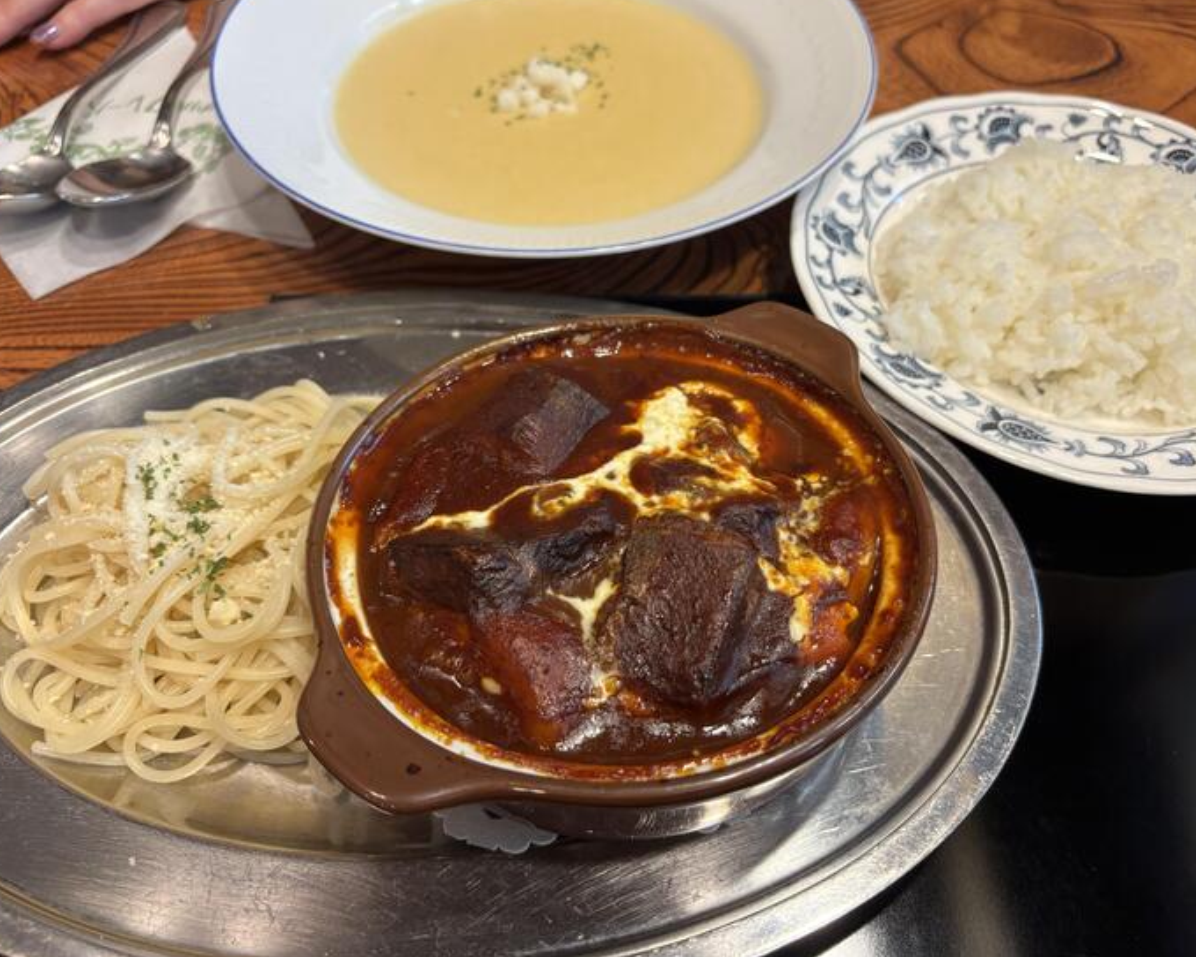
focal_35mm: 28
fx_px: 991
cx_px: 605
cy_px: 472
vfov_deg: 51.5
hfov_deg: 62.2
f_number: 1.6
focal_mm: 5.96
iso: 160
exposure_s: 1/60
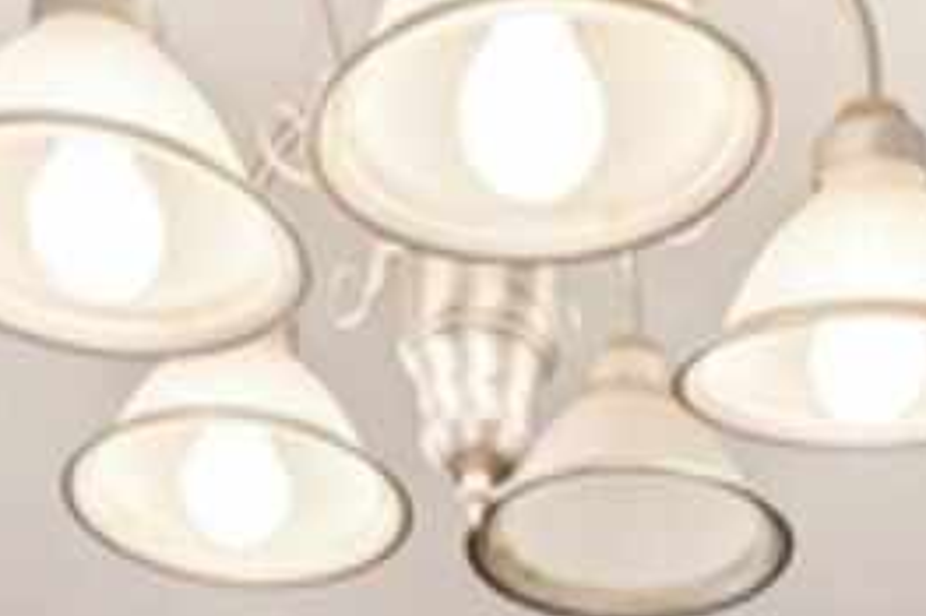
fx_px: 2068
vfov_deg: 13.0
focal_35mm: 80
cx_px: 665
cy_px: 1468
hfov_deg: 25.0
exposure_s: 1/13
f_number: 8
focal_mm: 16.5
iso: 400
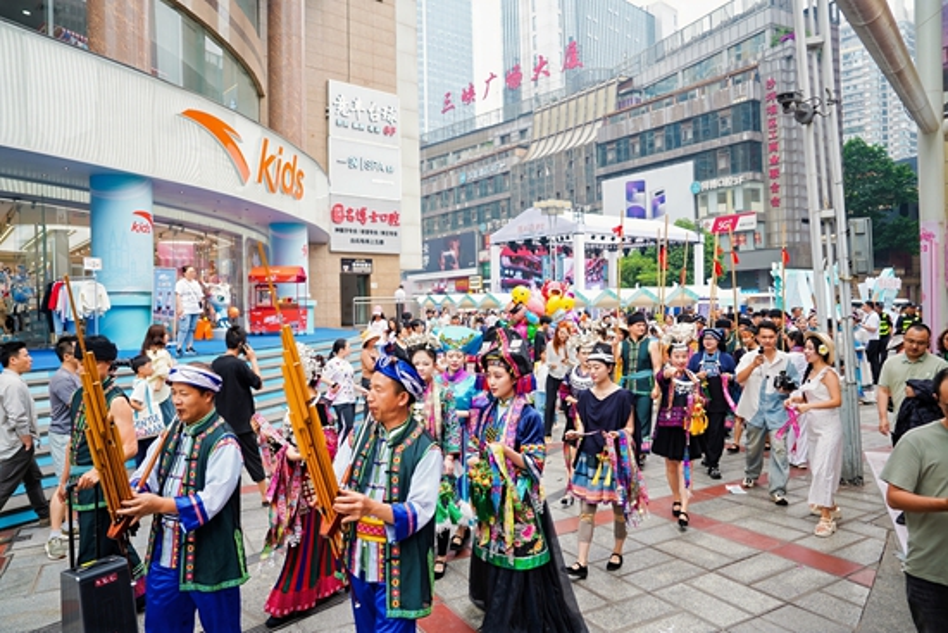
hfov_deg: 73.7
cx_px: 474
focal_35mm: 24
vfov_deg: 53.2
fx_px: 632
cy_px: 316
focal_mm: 24
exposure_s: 1/200
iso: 100
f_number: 2.8
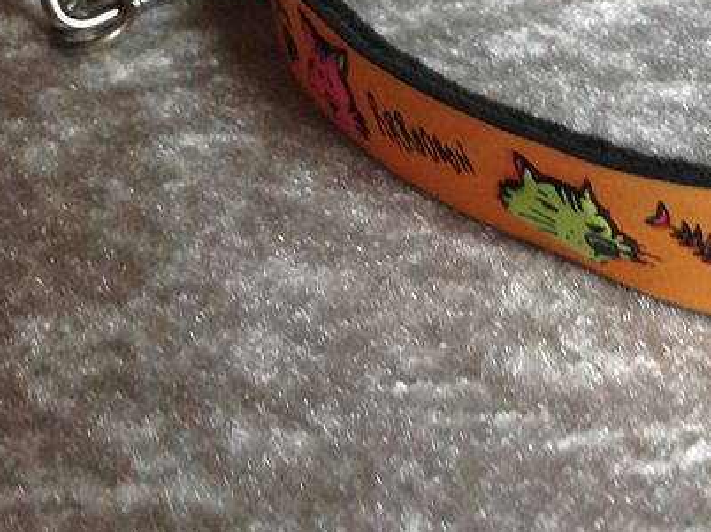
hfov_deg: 20.9
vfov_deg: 16.8
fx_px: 1786
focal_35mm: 87
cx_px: 872
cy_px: 72
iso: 125
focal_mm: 4.28
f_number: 2.4
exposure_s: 1/15
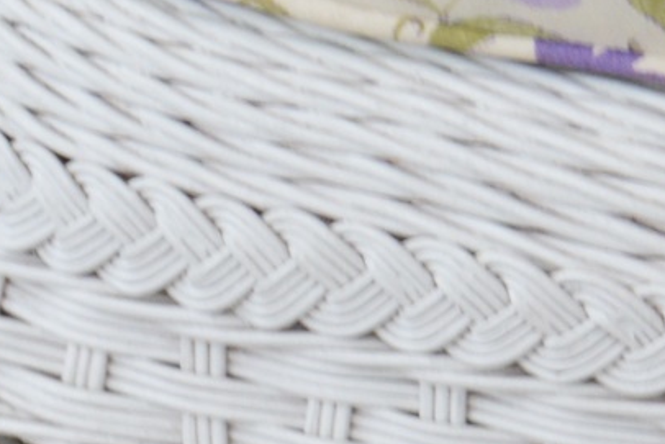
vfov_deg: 2.9
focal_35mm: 480
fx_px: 8869
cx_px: 480
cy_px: 412
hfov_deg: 4.3
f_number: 5.6
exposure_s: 1/60
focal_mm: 52
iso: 500
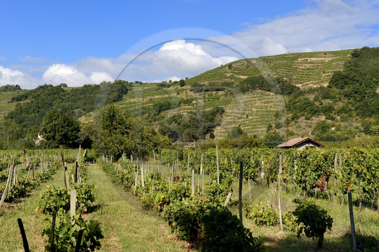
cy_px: 126
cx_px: 190
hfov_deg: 36.3
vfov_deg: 24.6
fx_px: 579
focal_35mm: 55
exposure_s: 1/320
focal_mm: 55
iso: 200
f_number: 11
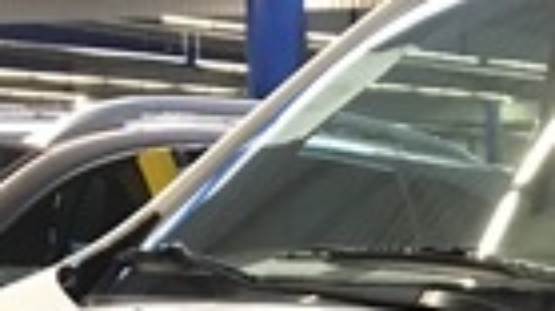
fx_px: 2133
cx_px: 695
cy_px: 730
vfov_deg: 7.8
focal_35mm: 145
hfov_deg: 14.3
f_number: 2.2
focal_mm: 4.15
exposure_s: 1/33
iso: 250
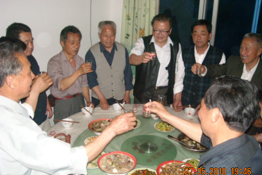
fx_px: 269
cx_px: 129
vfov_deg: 36.0
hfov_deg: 51.9
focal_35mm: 37
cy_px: 92
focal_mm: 5.7
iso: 400
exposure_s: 1/60
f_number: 2.8
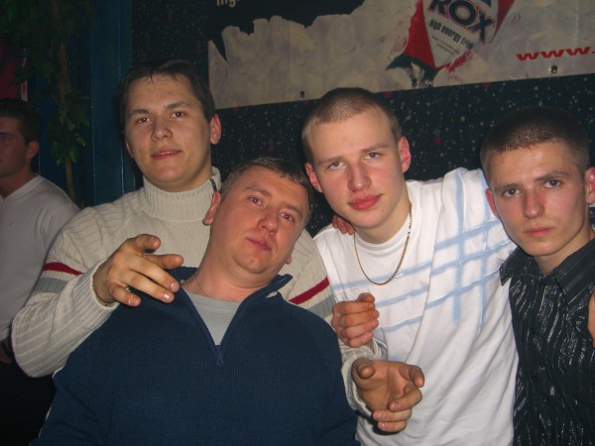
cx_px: 298
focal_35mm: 38
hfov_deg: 49.0
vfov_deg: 37.7
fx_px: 653
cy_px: 223
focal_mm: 7.9
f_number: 2.8
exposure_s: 1/60
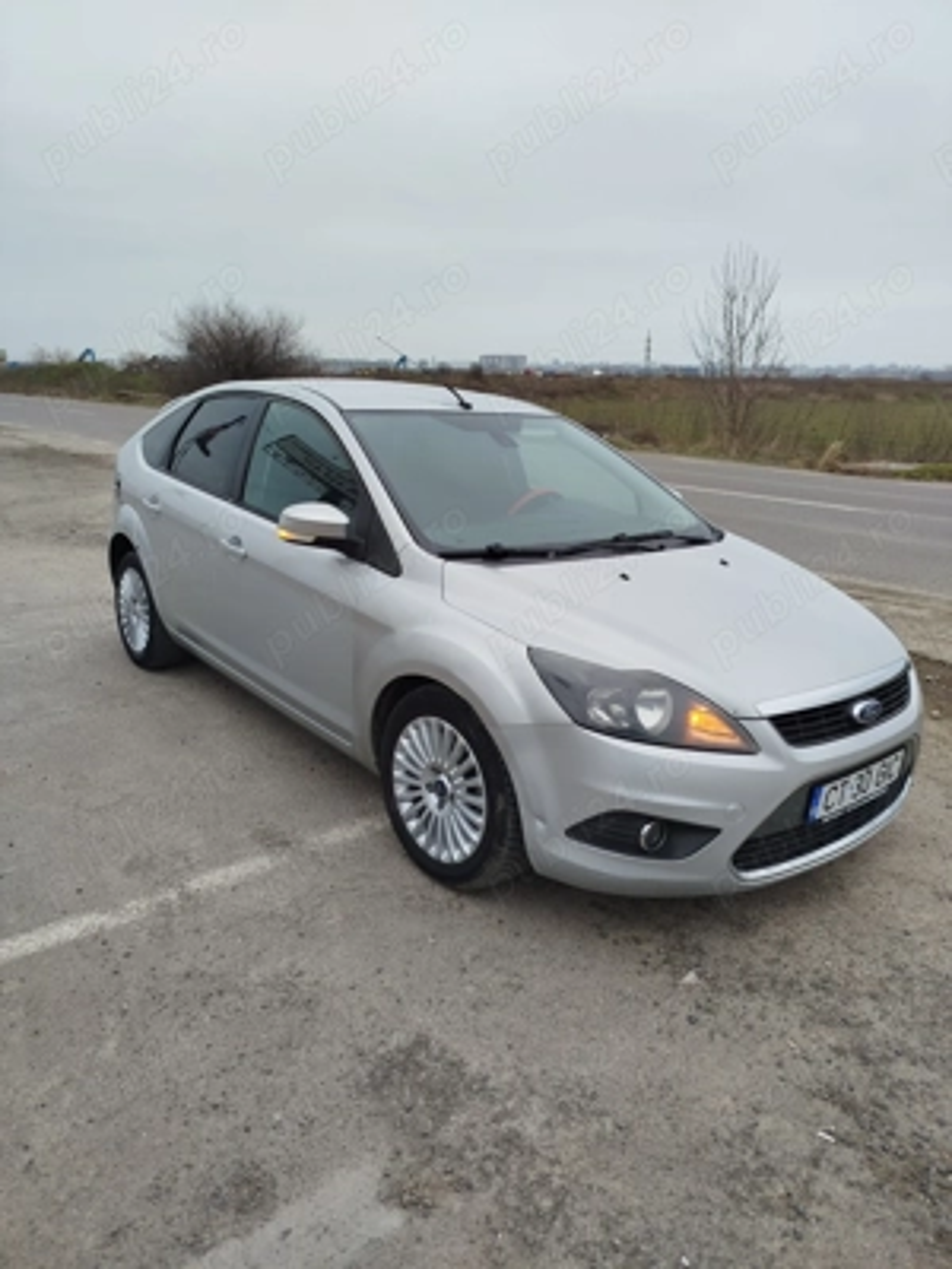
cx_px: 476
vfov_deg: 71.6
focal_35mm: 24
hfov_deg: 56.8
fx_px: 880
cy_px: 634
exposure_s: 1/367
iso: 50
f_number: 1.7
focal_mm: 5.31
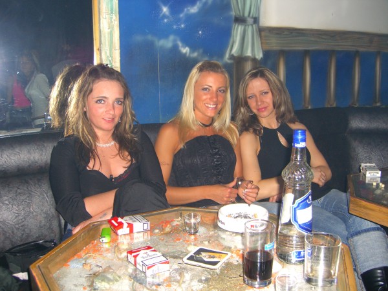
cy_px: 146
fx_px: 426
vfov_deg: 37.7
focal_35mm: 38
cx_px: 194
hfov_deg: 49.0
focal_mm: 7.9
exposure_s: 1/60
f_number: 2.8
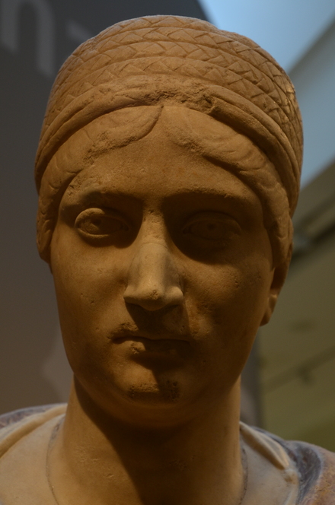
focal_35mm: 57
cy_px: 252
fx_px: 799
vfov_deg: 35.1
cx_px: 168
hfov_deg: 23.7
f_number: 5
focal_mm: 38
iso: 500
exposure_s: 1/100
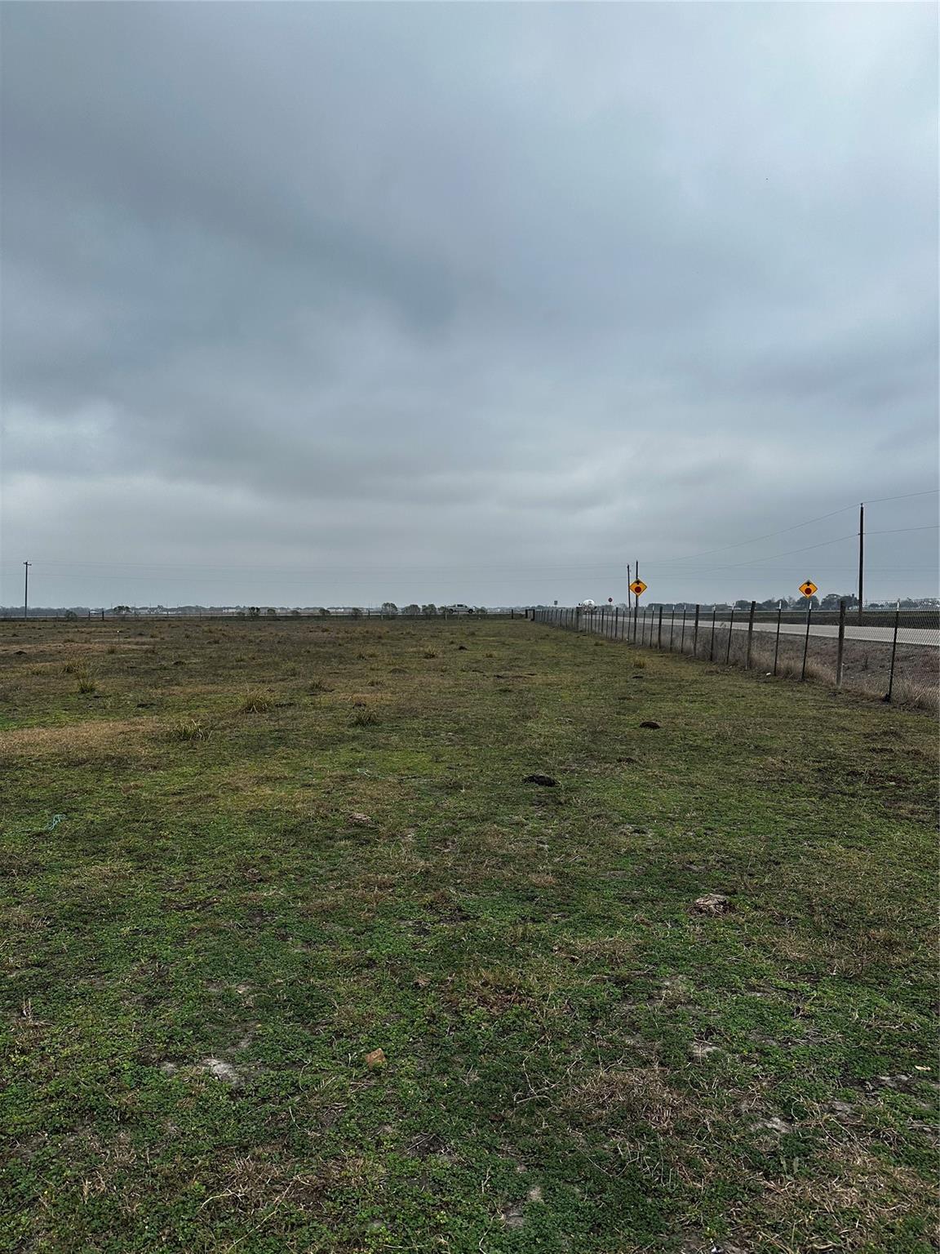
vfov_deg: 71.6
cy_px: 627
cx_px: 470
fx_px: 869
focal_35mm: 24
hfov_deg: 56.8
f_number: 1.78
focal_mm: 6.86
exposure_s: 1/2410
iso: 80
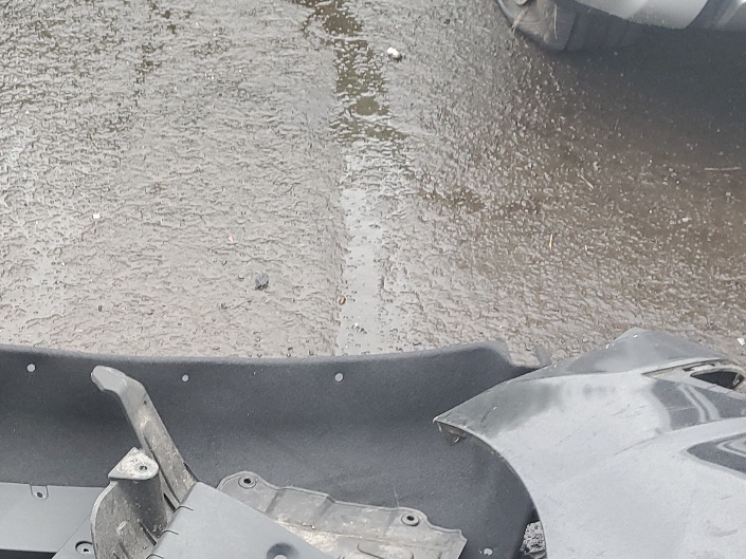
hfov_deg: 32.0
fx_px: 1272
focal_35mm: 59
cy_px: 598
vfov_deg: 23.5
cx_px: 176
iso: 69
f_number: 1.5
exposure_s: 1/60.2
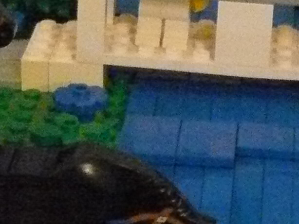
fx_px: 1555
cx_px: 444
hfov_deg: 10.6
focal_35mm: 180
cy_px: 138
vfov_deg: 8.3
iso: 800
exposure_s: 1/10
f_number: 2.8
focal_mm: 6
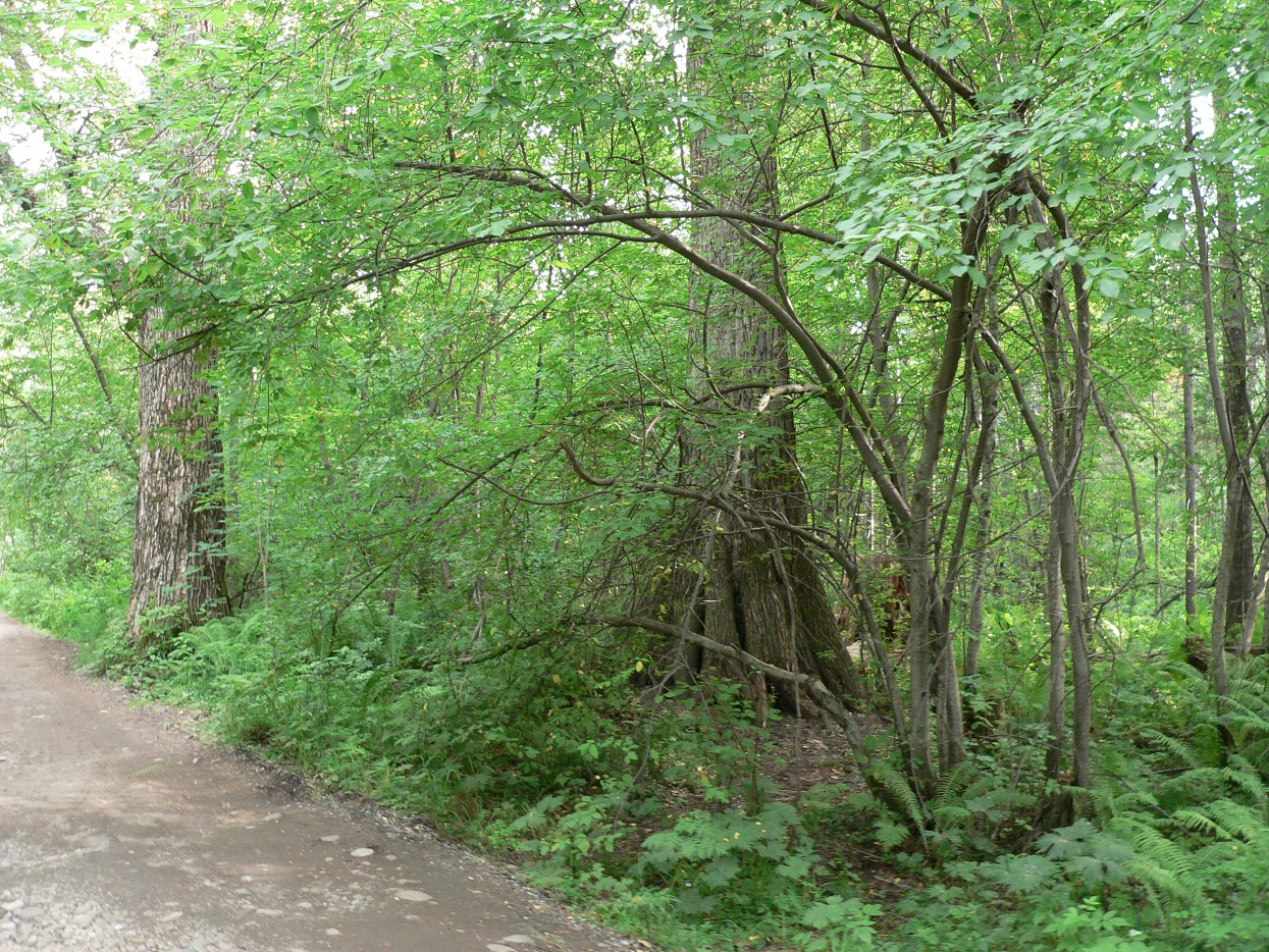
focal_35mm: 37
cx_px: 641
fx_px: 1357
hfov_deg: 50.1
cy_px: 471
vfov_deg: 38.7
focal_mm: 6
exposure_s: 1/30
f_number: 2.8
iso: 200
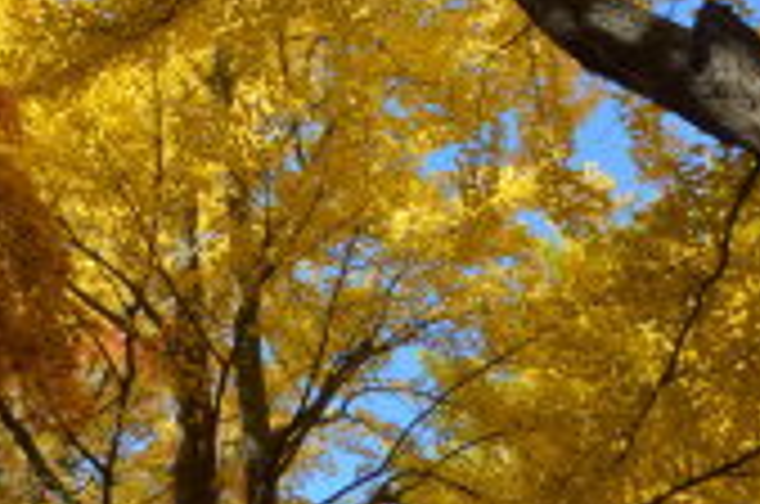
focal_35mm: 85
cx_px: -184
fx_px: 1791
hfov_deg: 21.9
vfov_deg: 15.5
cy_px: -88
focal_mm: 20
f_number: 20
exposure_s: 1/50
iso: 200
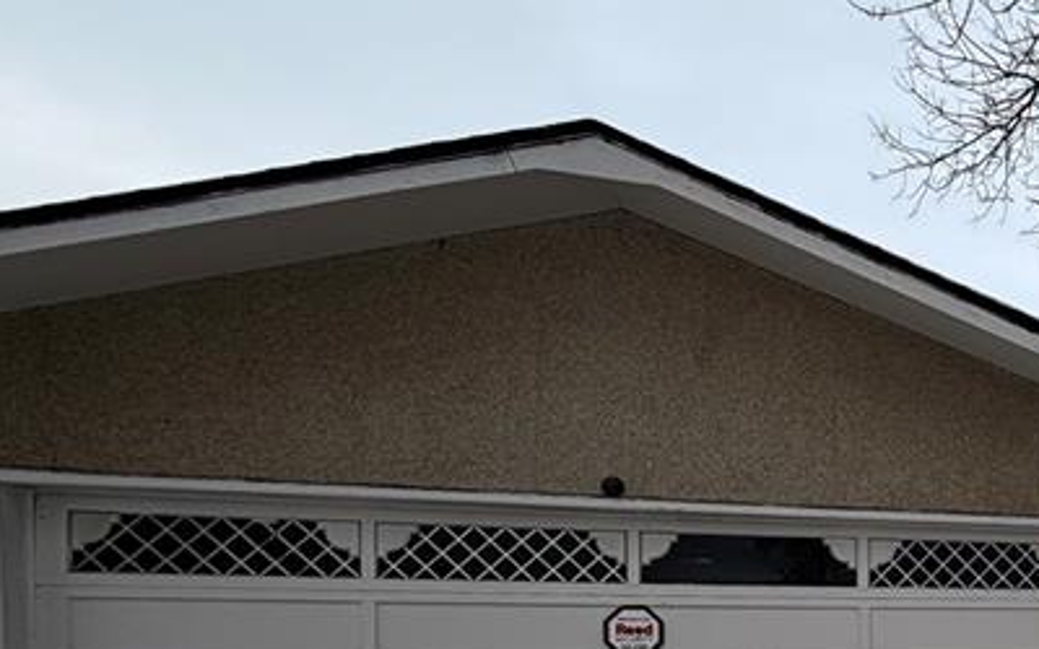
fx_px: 1076
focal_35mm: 38
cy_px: 685
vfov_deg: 30.6
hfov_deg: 39.6
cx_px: 1200
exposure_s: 1/130
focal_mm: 2.22
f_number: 2.2
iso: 40
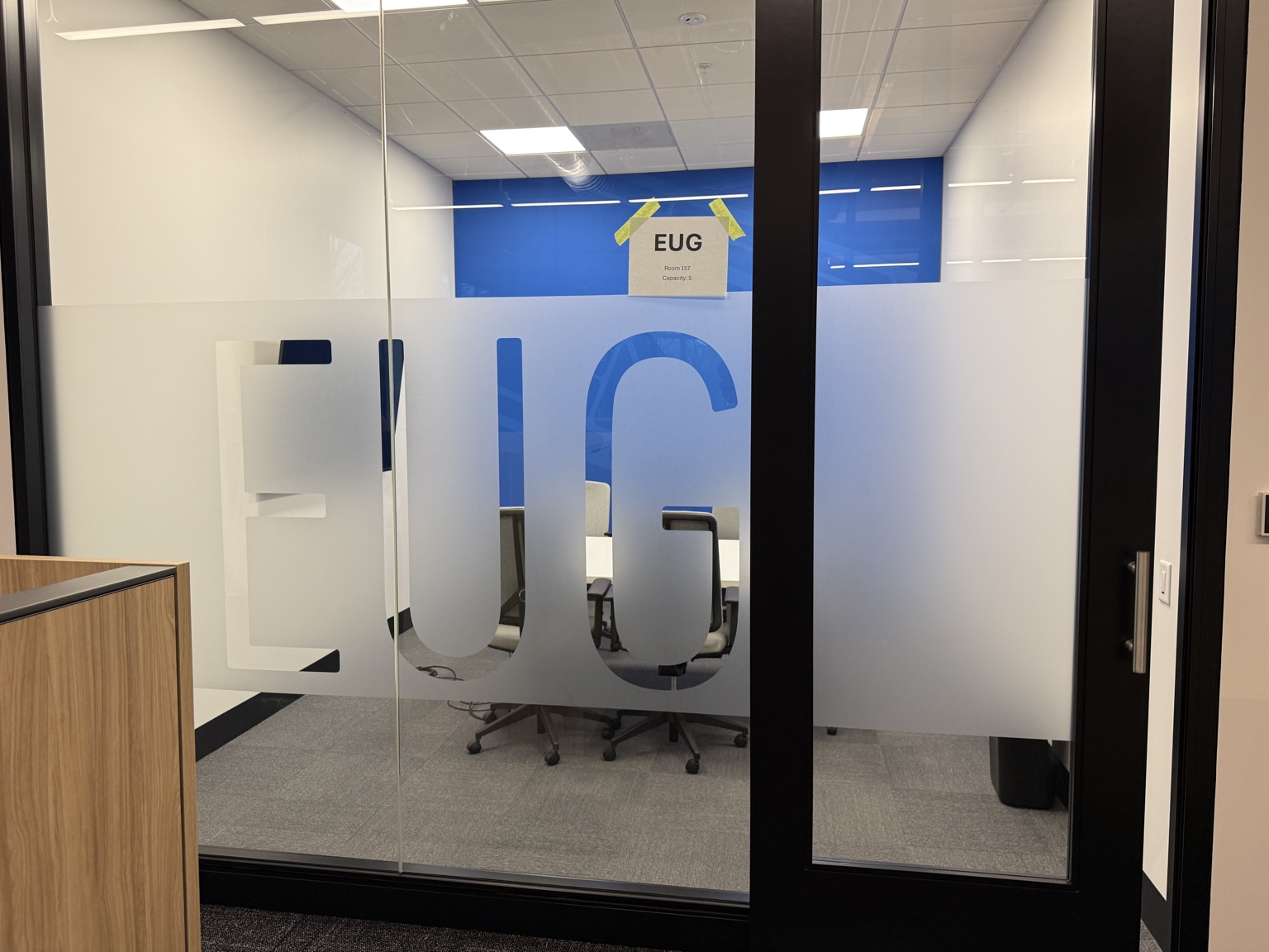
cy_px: 460
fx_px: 916
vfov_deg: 54.9
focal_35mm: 25
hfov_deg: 69.4
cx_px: 620
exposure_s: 1/120
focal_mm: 6.76
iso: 160
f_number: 1.78
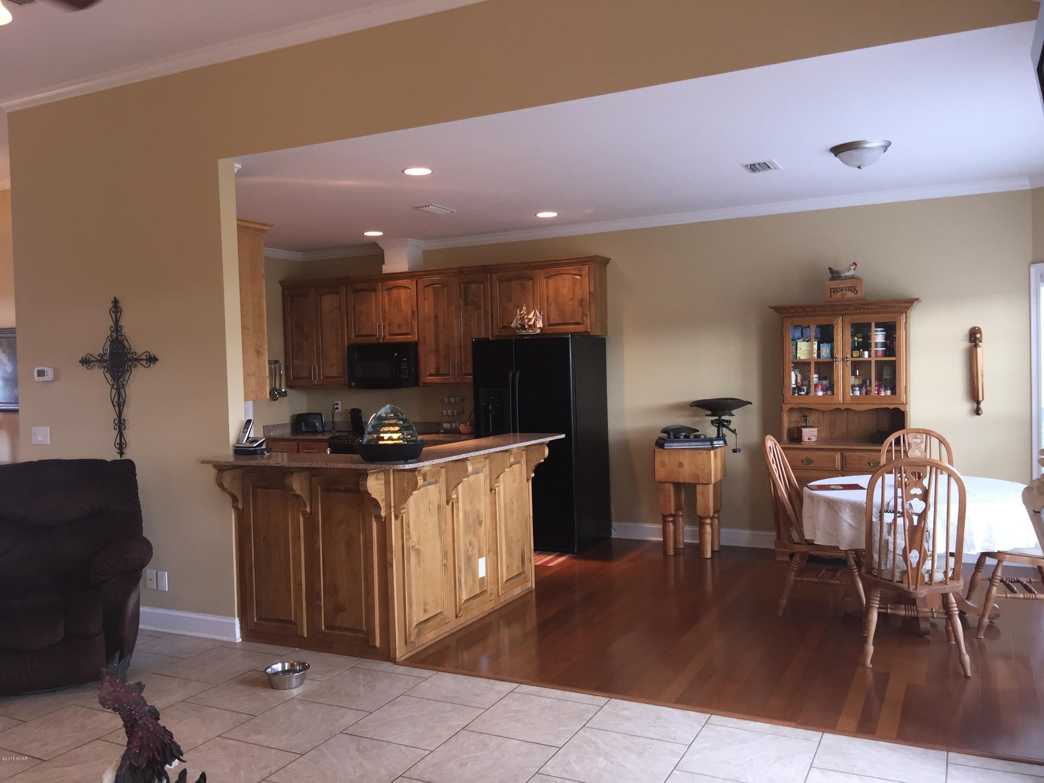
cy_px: 392
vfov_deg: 48.2
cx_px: 522
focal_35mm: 29
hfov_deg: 61.7
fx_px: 875
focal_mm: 4.15
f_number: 2.2
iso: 64
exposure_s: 1/30
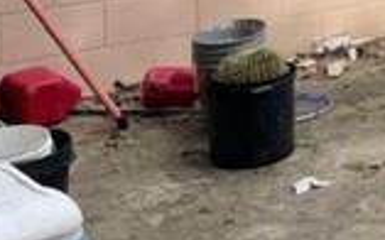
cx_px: 571
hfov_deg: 16.9
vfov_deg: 10.8
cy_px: -220
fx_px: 1175
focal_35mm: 112
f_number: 1.6
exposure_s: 1/1912
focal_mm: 5.1
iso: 32
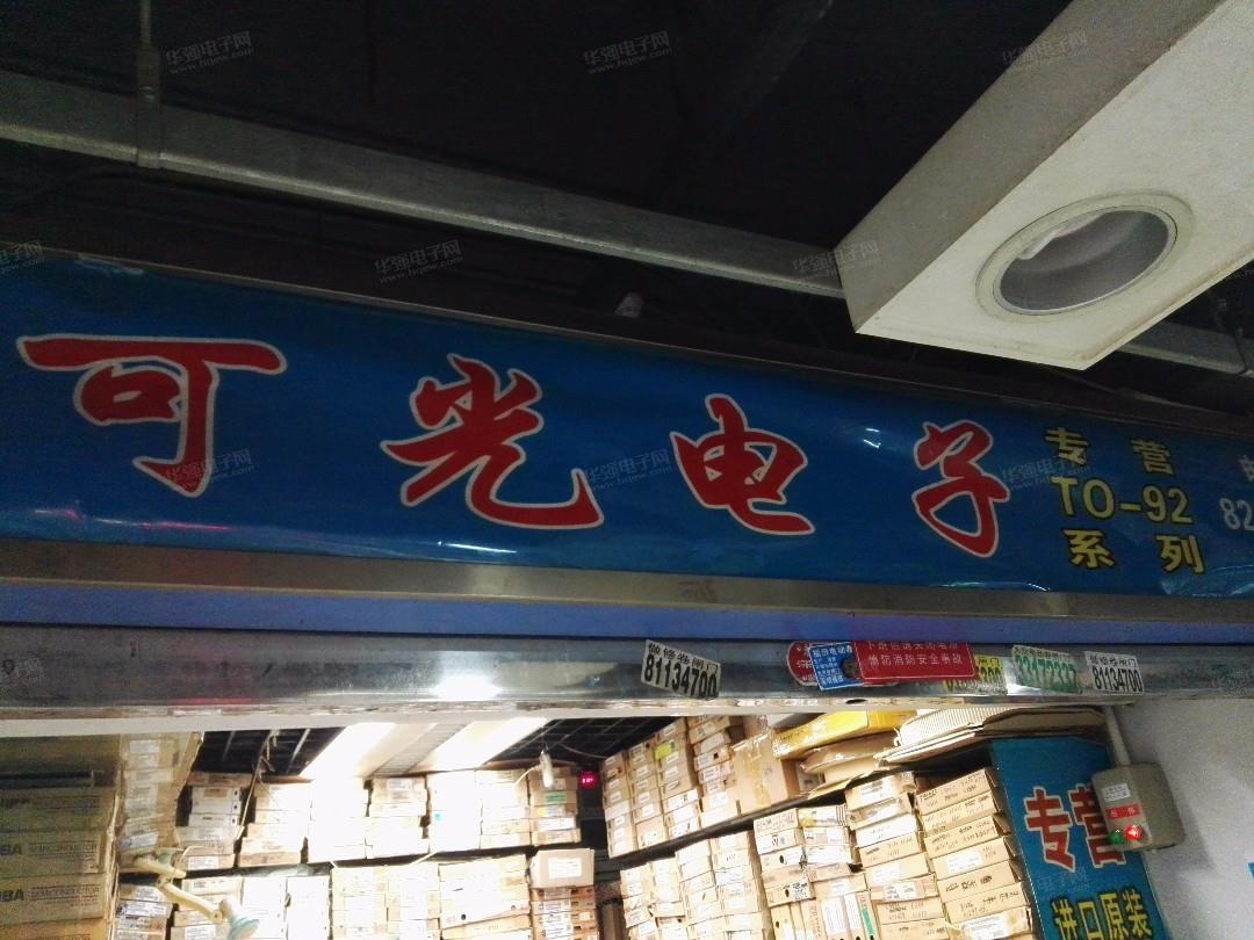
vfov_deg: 49.7
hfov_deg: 63.4
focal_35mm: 28
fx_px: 1014
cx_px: 627
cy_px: 470
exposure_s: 1/25
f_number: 2
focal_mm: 3.83
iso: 400
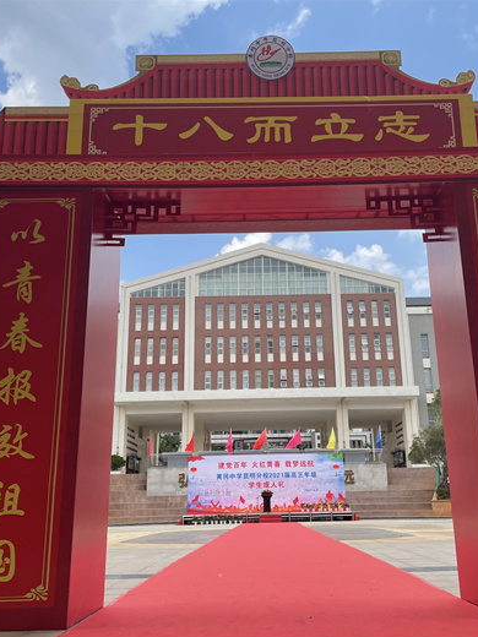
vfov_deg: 52.6
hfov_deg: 40.6
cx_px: 273
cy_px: 320
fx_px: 644
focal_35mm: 35
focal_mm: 4.2
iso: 32
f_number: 1.6
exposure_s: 1/1490
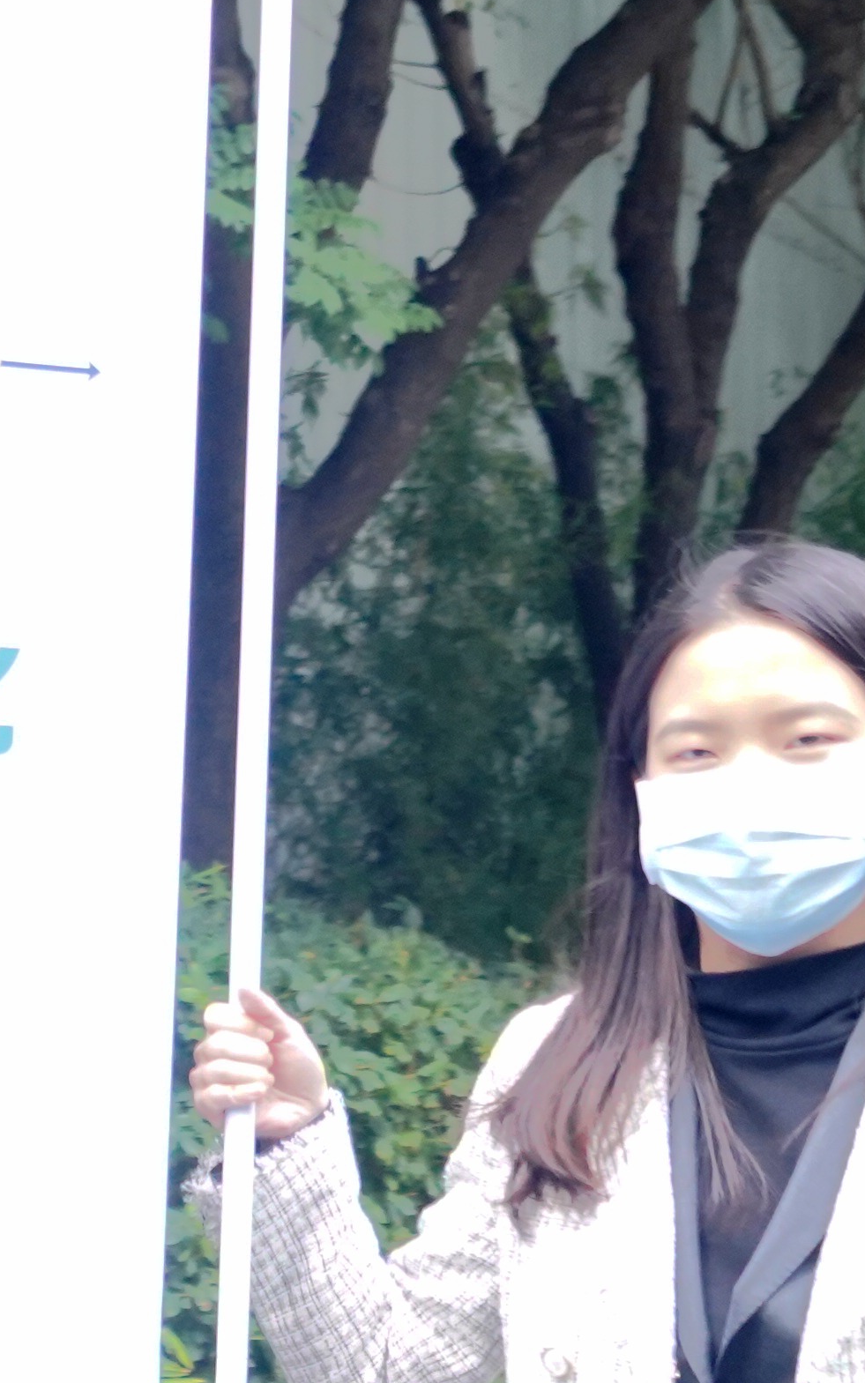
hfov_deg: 10.7
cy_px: 1362
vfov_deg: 18.0
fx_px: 4261
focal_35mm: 113
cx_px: -777
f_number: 4
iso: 2500
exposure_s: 1/80
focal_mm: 29
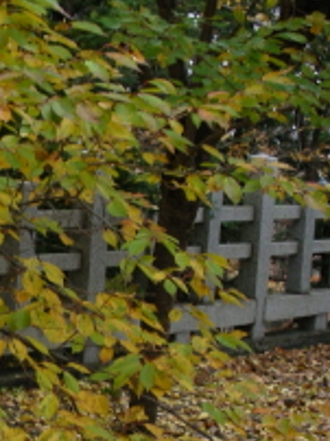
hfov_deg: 12.4
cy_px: 367
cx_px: 5
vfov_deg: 16.6
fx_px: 1503
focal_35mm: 118
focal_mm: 8.8
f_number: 3.5
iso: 165
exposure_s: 1/30.2
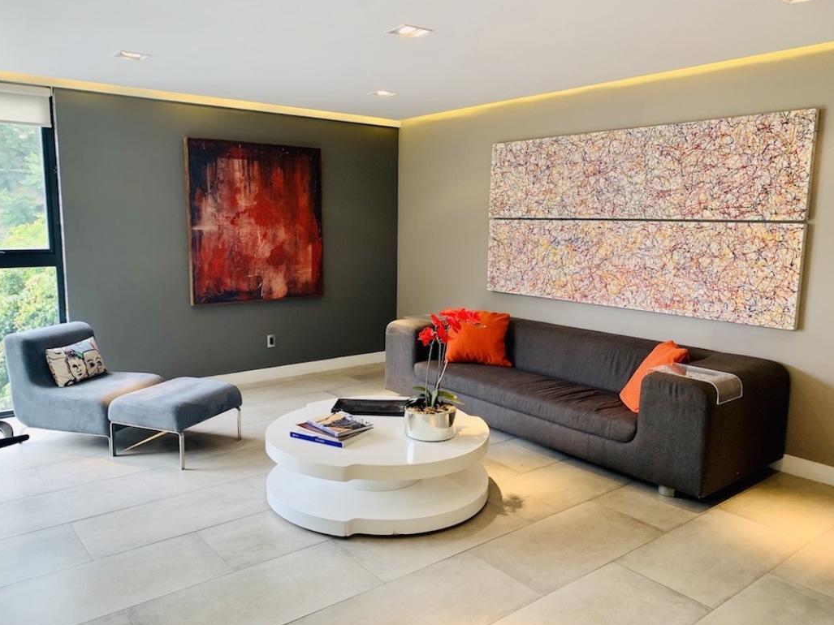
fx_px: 650
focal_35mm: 27
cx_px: 404
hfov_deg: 65.3
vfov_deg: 51.3
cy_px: 310
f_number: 1.8
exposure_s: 1/120
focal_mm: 4.25
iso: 80
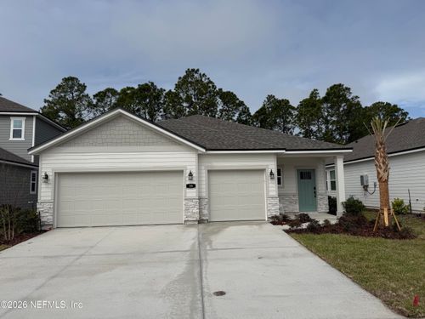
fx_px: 295
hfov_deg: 71.6
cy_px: 160
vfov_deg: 56.8
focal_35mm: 24
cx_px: 212
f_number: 1.78
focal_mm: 6.76
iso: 80
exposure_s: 1/9091
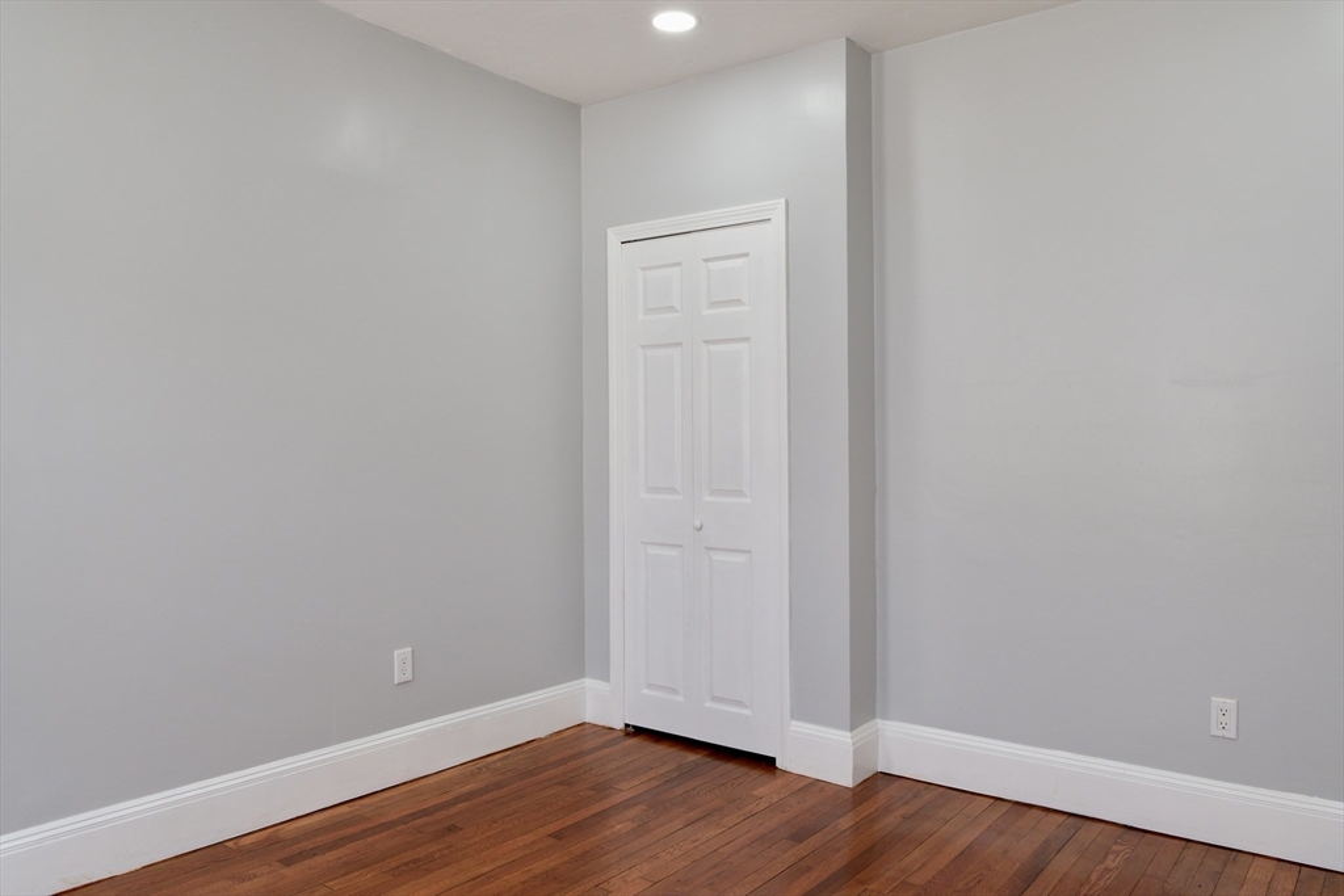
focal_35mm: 24
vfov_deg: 53.1
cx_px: 672
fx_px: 896
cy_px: 448
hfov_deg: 73.7
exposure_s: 1/20
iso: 400
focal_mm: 16
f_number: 8
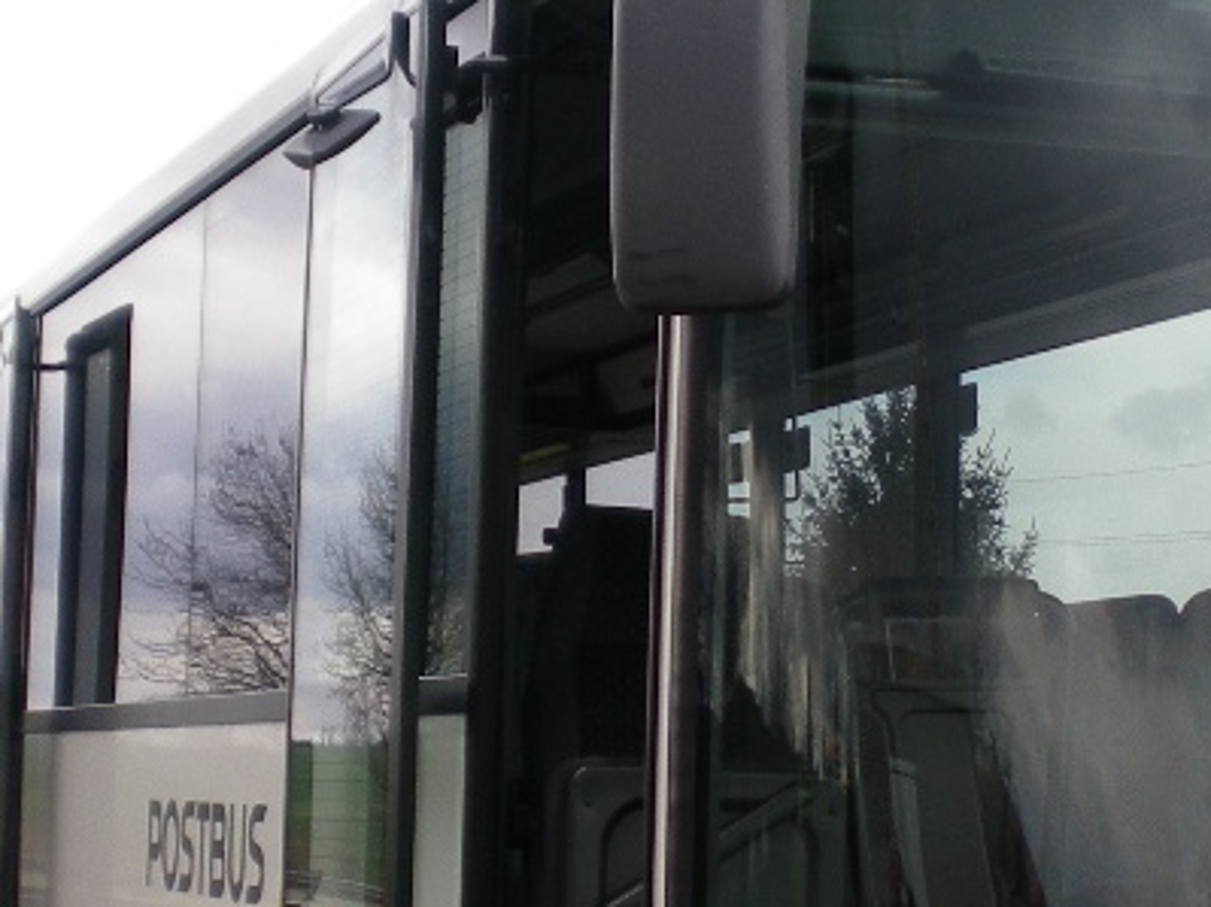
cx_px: 950
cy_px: 770
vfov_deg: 13.0
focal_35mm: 113
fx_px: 3952
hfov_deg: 17.3
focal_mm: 7.4
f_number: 3.5
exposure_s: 1/230
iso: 50
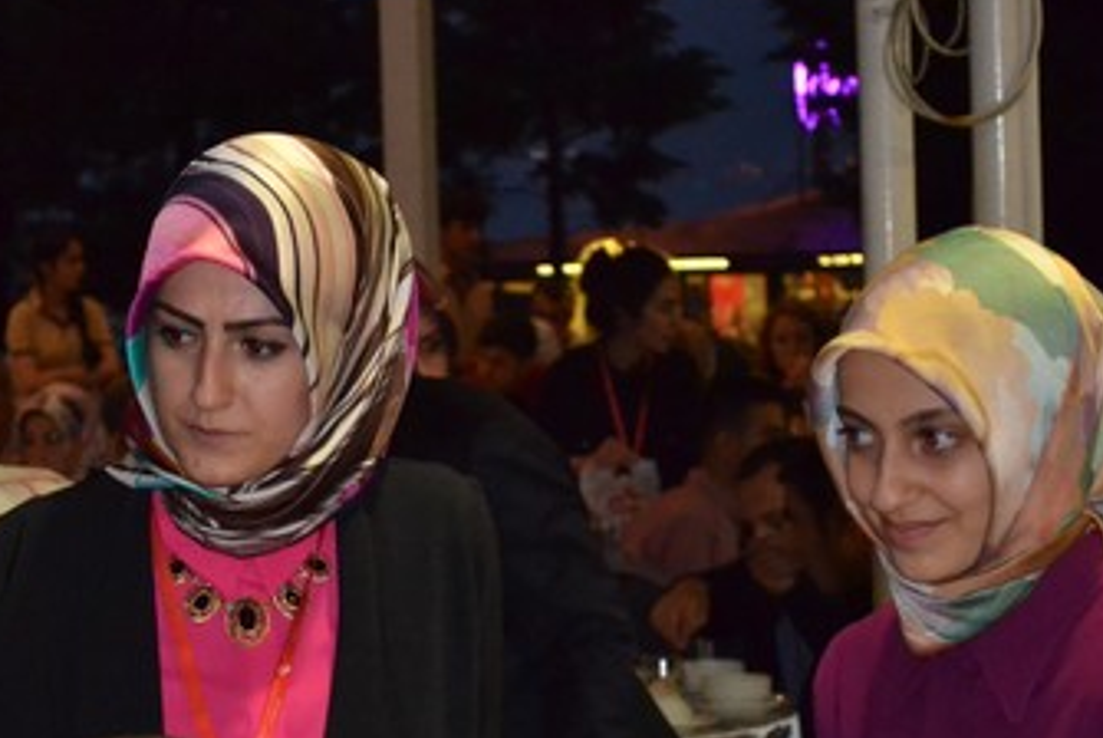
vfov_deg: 8.3
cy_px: 641
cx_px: 237
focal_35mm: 165
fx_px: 5060
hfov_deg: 12.4
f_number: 5.6
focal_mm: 55
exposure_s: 1/60
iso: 3200
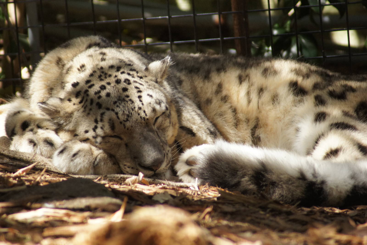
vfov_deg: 3.1
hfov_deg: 4.6
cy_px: 122
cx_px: 184
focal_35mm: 450
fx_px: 4585
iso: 800
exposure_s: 1/400
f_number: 5.6
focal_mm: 300
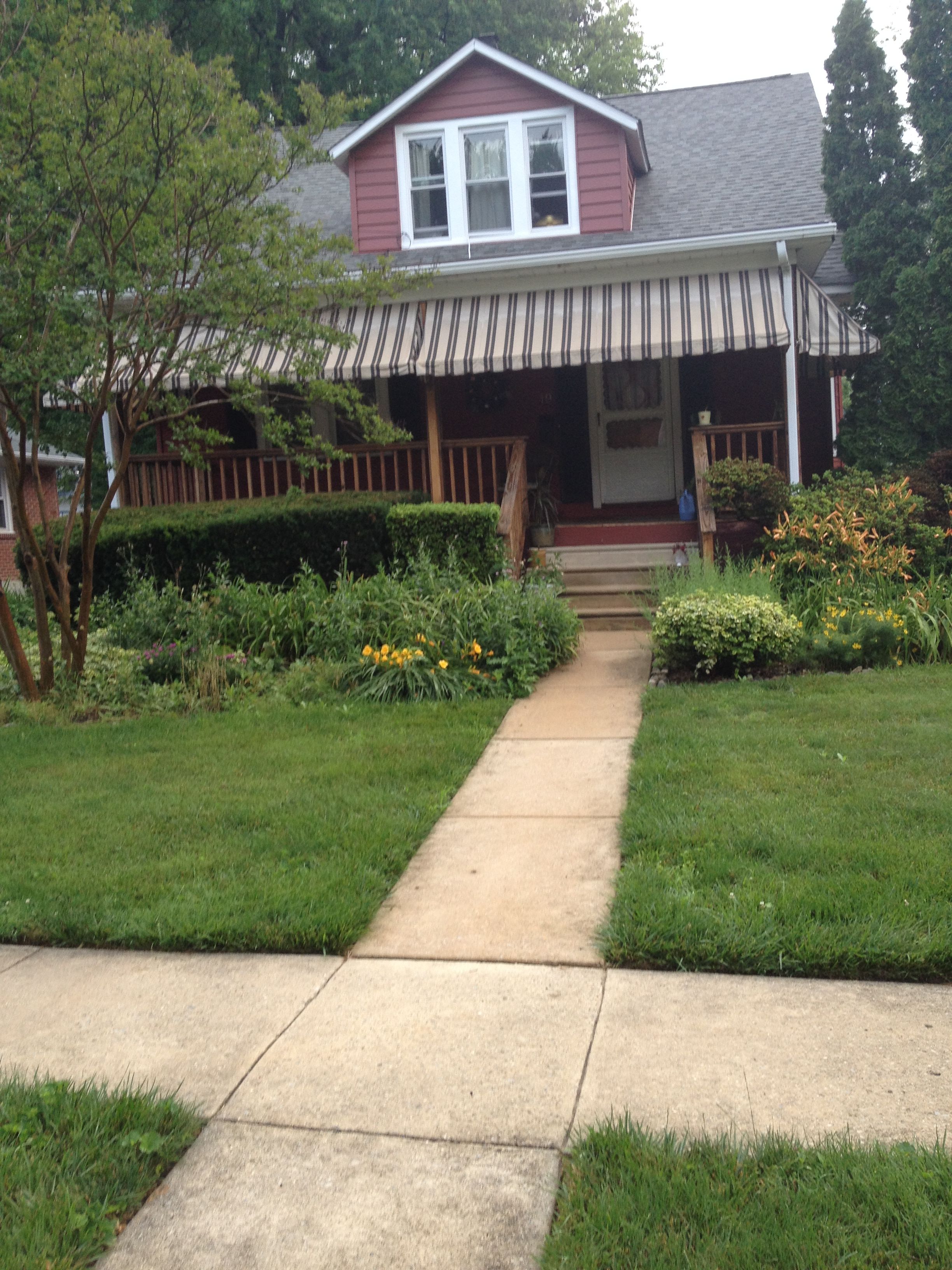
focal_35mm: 35
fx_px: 1283
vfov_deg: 52.6
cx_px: 476
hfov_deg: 40.7
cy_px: 635
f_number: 2.4
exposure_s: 1/163
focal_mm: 4.28
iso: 50
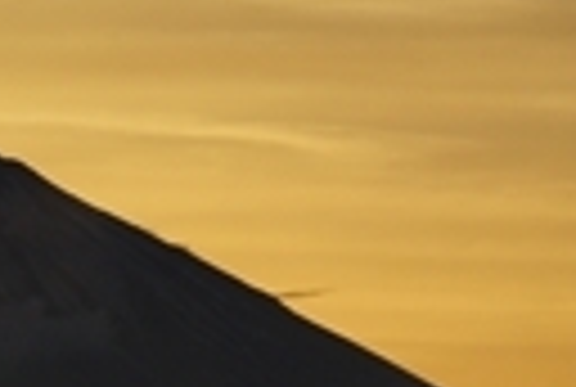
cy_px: 605
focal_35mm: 548
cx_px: -252
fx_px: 8788
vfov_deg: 2.5
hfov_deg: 3.7
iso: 100
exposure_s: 1/125
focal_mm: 110
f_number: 8
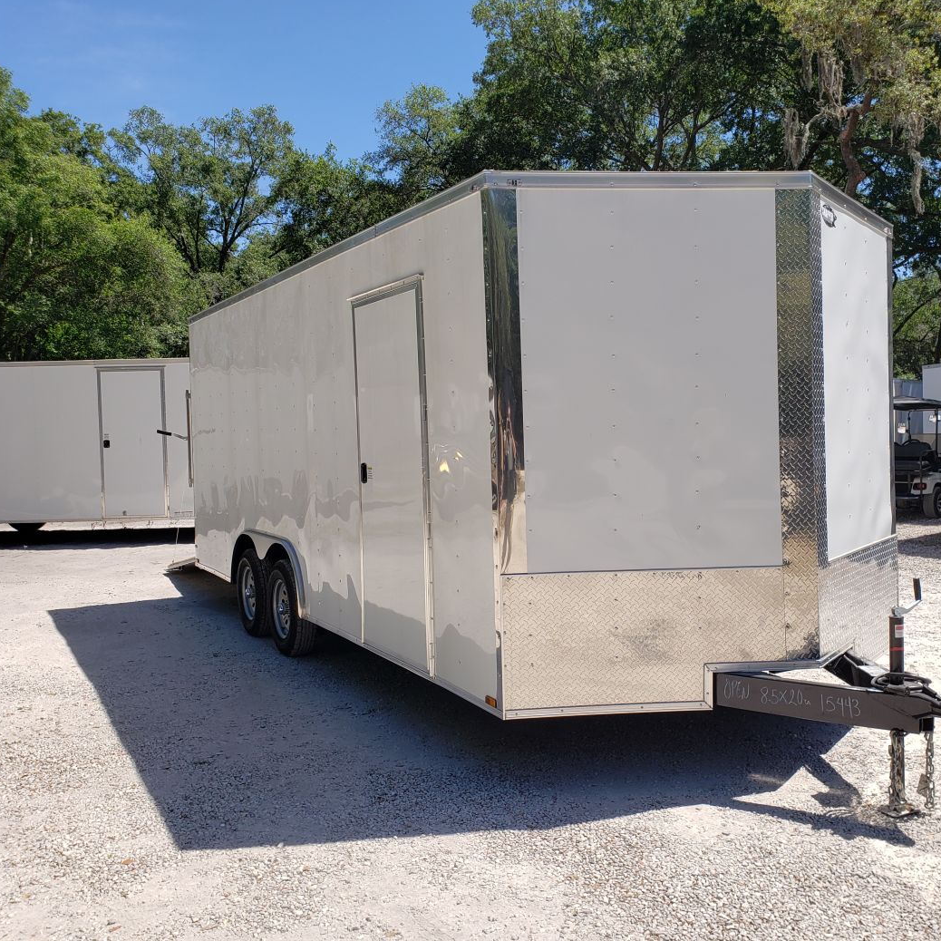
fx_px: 953
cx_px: 582
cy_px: 467
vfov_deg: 52.5
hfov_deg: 52.0
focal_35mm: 31
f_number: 2.4
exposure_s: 1/1308
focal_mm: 4.3
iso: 50
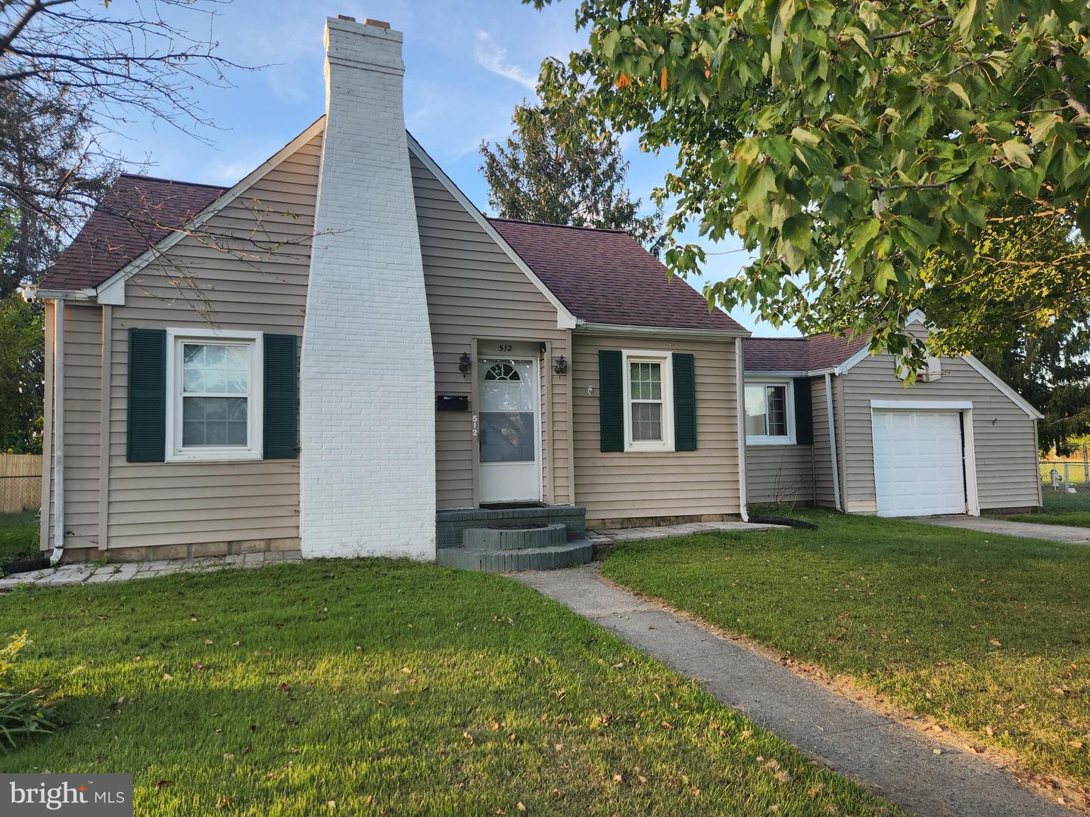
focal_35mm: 23
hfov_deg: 73.9
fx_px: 724
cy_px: 408
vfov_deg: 58.9
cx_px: 545
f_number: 1.8
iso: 25
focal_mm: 5.4
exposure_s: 1/180
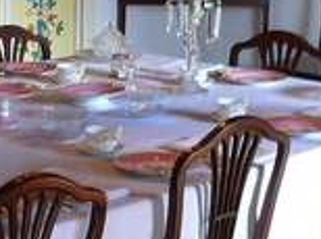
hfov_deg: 11.3
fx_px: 1583
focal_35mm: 171
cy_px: -27
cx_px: -77
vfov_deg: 8.6
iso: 100
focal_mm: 7.4
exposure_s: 1/8
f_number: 4
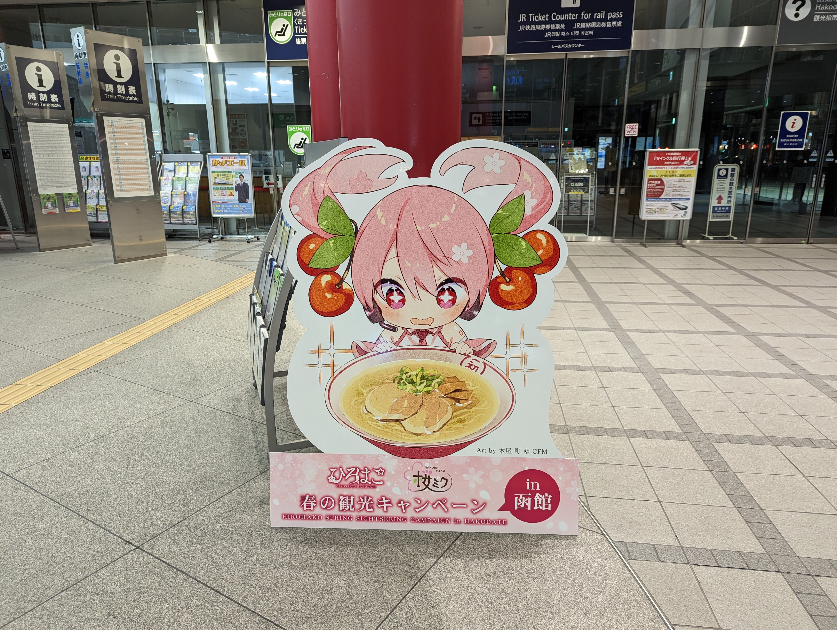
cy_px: 315
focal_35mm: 24
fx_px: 581
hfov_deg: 71.5
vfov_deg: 56.9
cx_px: 418
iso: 110
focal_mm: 6.81
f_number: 1.85
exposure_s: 1/27.8
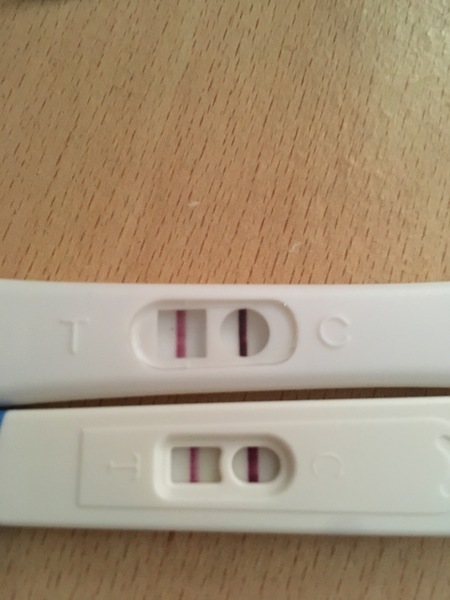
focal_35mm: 29
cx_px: 225
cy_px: 300
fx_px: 503
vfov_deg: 61.7
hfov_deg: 48.2
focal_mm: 4.15
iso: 400
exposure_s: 1/17
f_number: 2.2
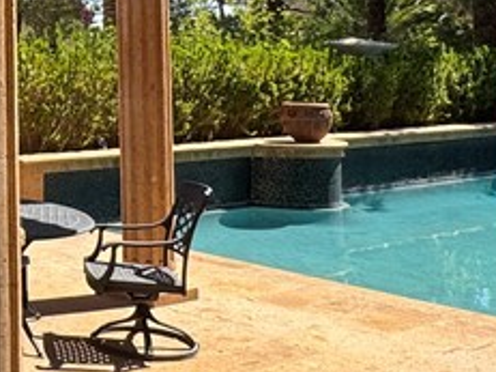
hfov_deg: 25.4
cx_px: -200
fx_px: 888
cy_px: -2
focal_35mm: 62
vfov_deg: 22.7
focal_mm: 2.22
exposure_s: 1/821
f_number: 2.2
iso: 40
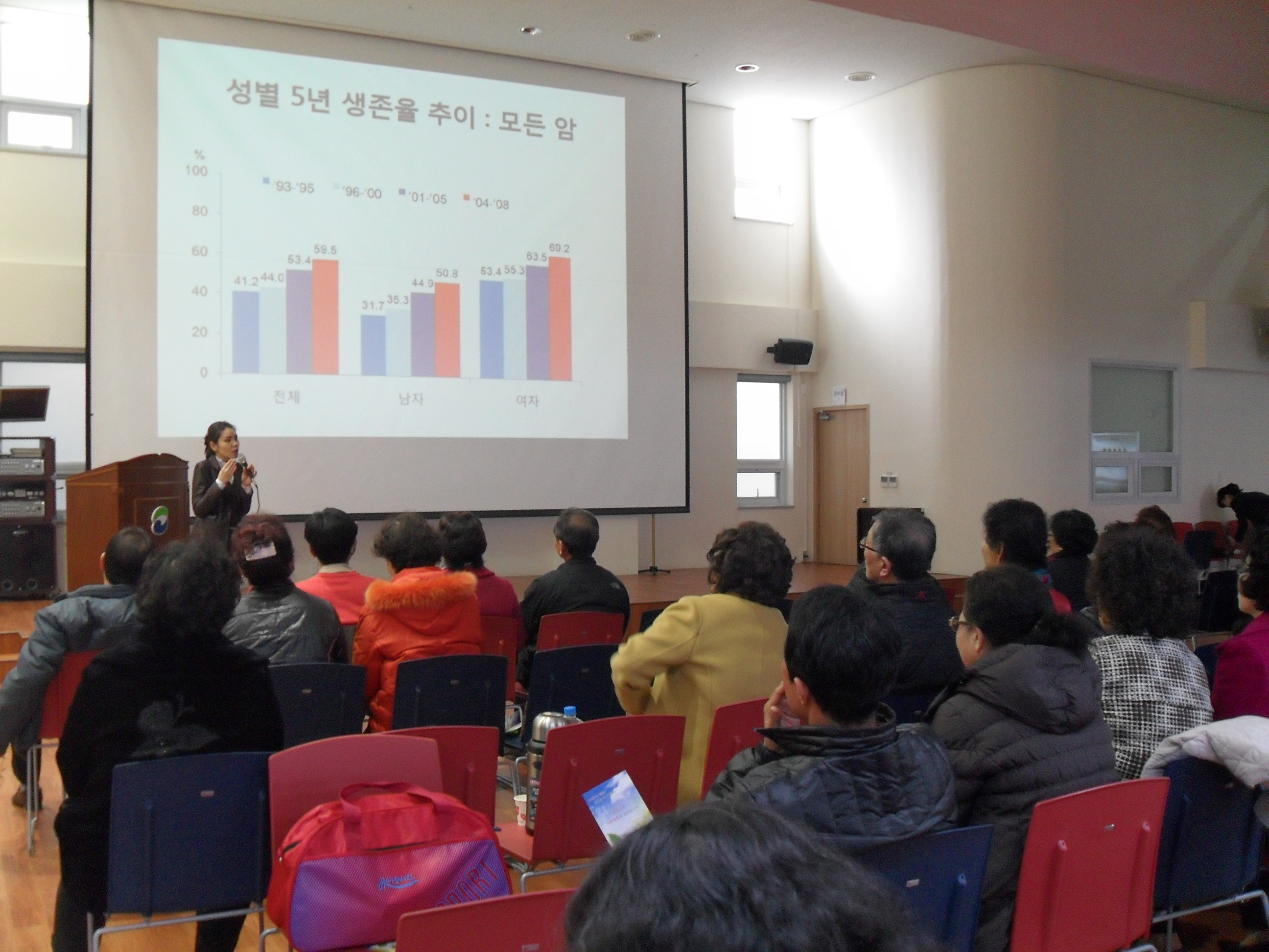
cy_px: 476
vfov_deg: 40.7
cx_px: 634
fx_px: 1283
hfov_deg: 52.6
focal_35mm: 35
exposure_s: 1/30
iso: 200
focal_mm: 6.2
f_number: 2.8
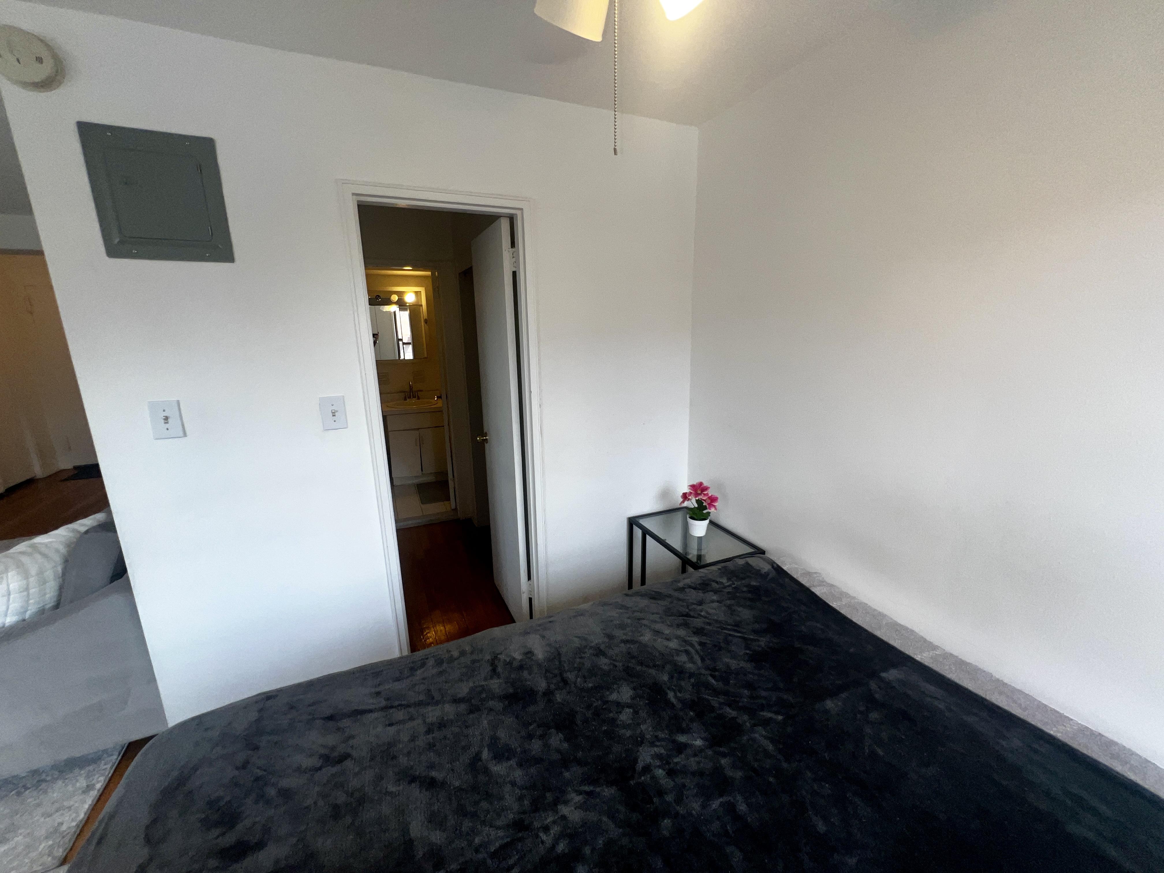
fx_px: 437
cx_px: 582
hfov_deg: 106.2
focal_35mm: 13
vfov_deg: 89.9
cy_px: 436
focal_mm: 1.57
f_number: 1.8
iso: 32
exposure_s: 1/122
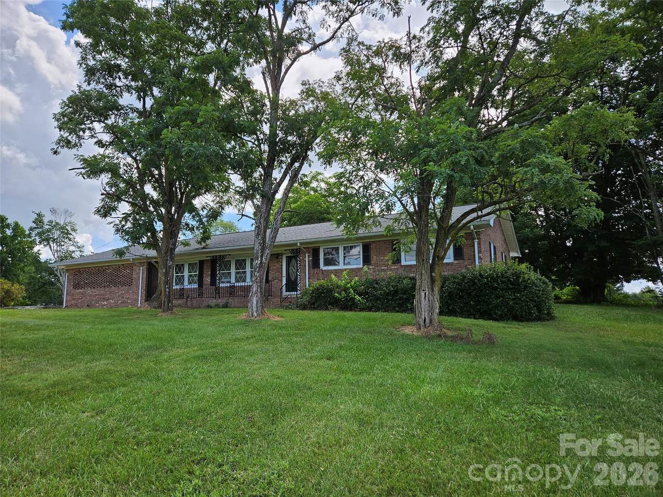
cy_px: 248
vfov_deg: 58.9
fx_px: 441
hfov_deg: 73.9
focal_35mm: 23
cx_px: 332
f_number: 1.8
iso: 25
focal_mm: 5.4
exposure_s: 1/978
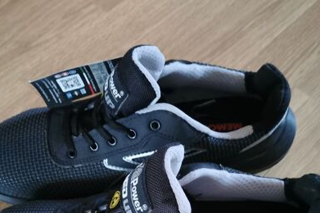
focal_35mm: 46
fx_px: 409
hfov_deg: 42.7
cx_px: 148
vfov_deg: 27.4
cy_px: 216
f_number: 1.8
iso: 1250
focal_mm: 5.58
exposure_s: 1/20
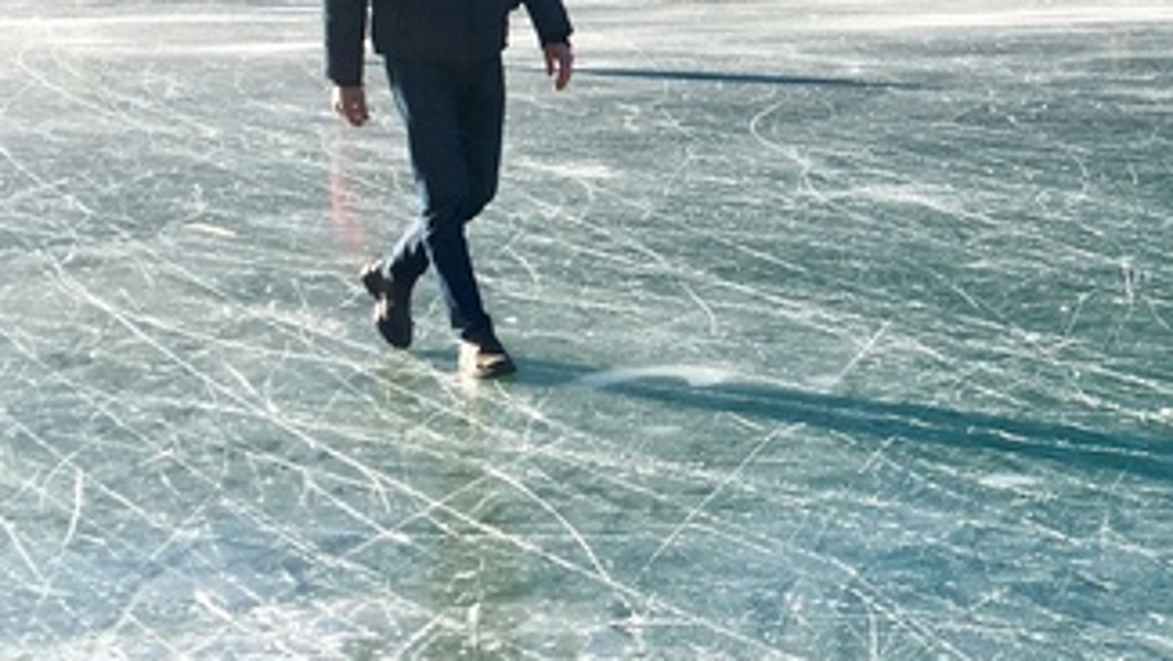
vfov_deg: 17.6
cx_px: 1234
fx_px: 2116
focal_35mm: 68
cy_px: 125
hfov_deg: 28.6
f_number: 2.2
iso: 32
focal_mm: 4.15
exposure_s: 1/879
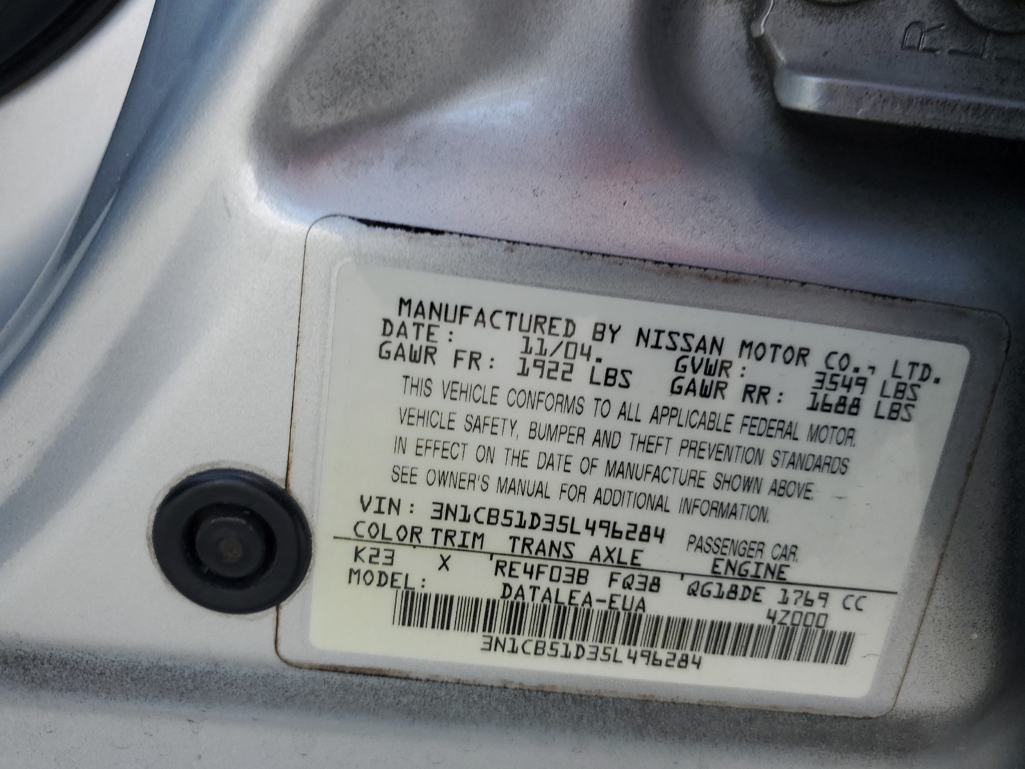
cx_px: 512
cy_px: 384
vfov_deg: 53.1
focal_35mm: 26
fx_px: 770
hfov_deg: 67.3
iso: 50
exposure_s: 1/400
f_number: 1.5
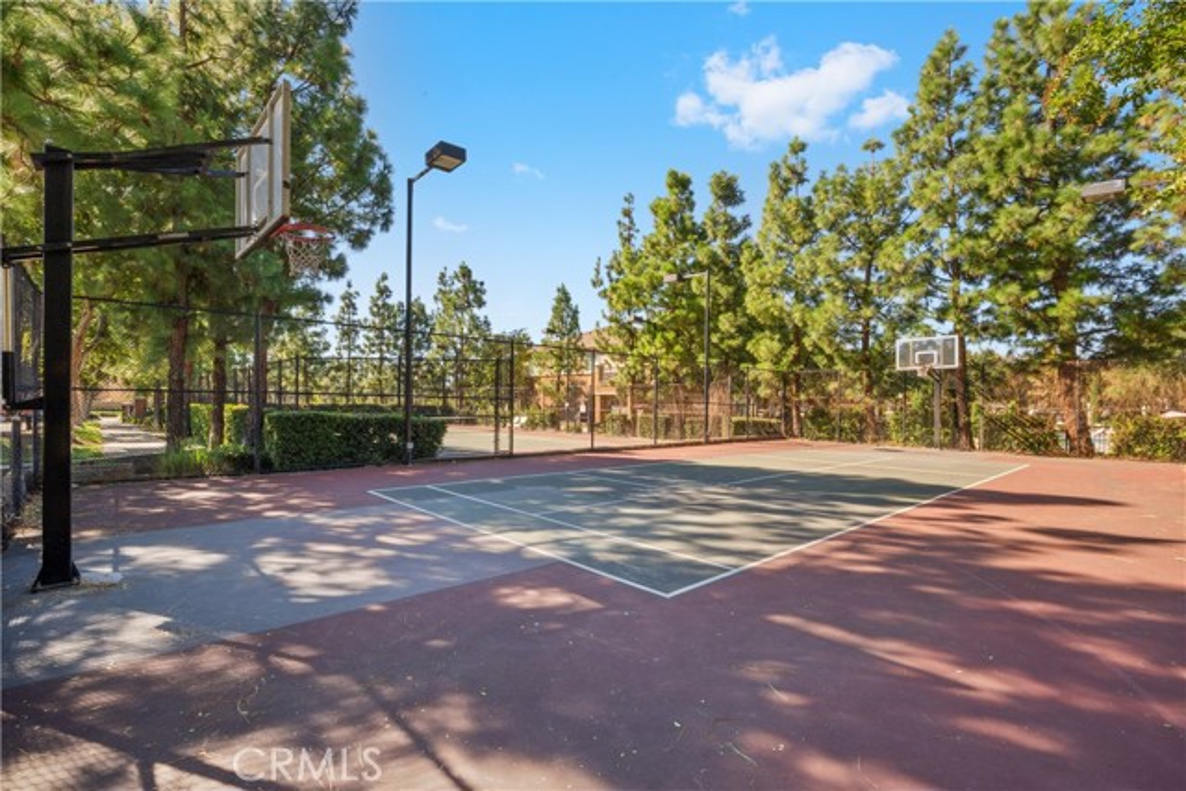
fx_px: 527
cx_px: 593
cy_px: 396
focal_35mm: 16
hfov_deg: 96.7
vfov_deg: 73.8
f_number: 22
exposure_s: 1/6
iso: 40
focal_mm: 16
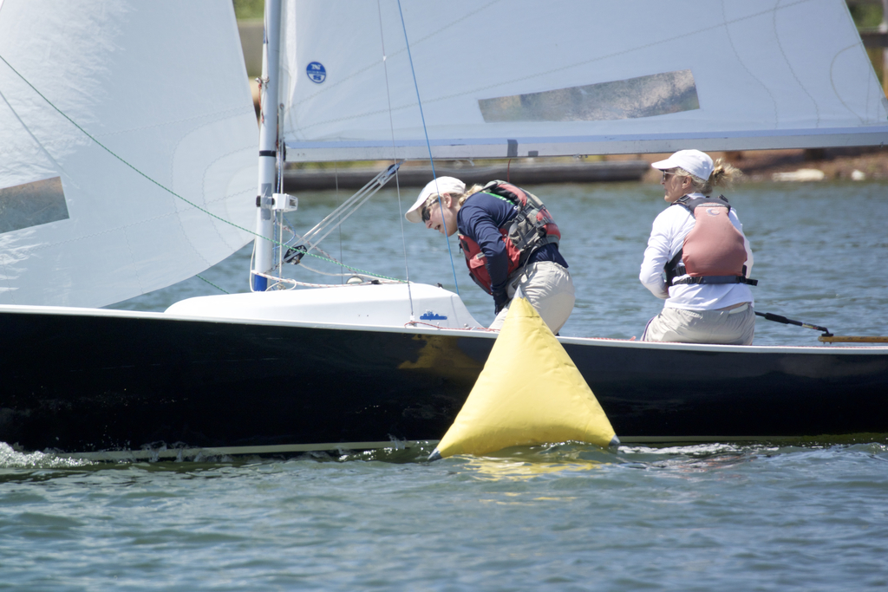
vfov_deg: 1.7
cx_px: 444
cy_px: 296
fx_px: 19981
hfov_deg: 2.5
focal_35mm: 810
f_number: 5.6
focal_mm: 300
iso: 180
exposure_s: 1/500
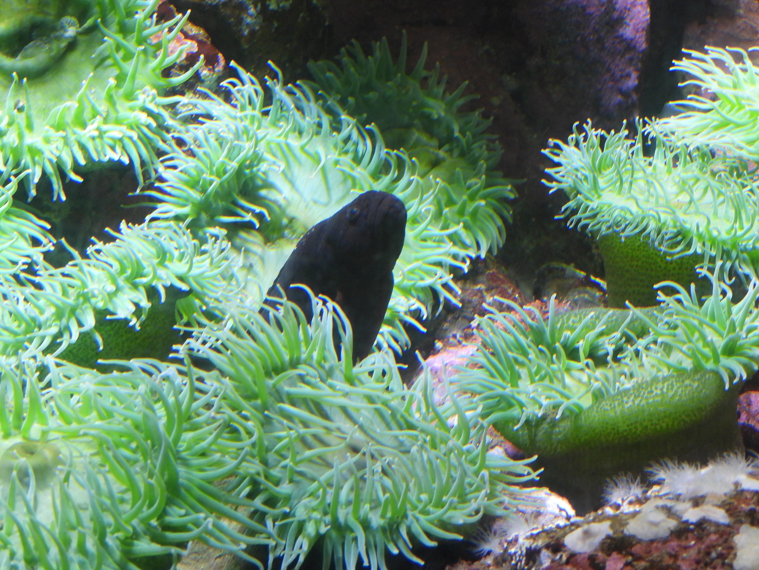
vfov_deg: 9.9
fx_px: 3289
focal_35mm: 150
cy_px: 285
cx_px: 380
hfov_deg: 13.2
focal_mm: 26.8
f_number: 4.5
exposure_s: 1/15
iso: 500
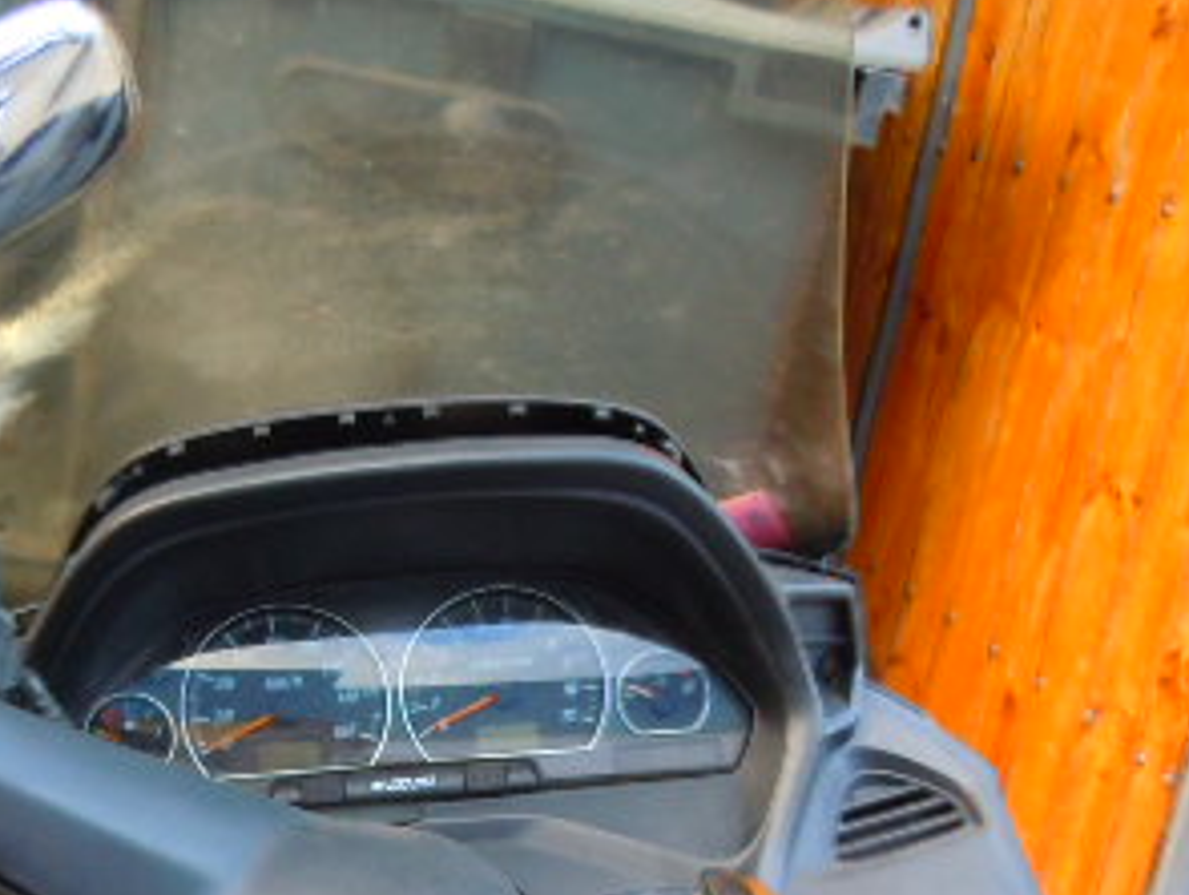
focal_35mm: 65
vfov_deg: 22.3
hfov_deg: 29.4
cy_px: 742
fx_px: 2235
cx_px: 306
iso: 250
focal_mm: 5.4
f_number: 3.5
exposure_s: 1/60
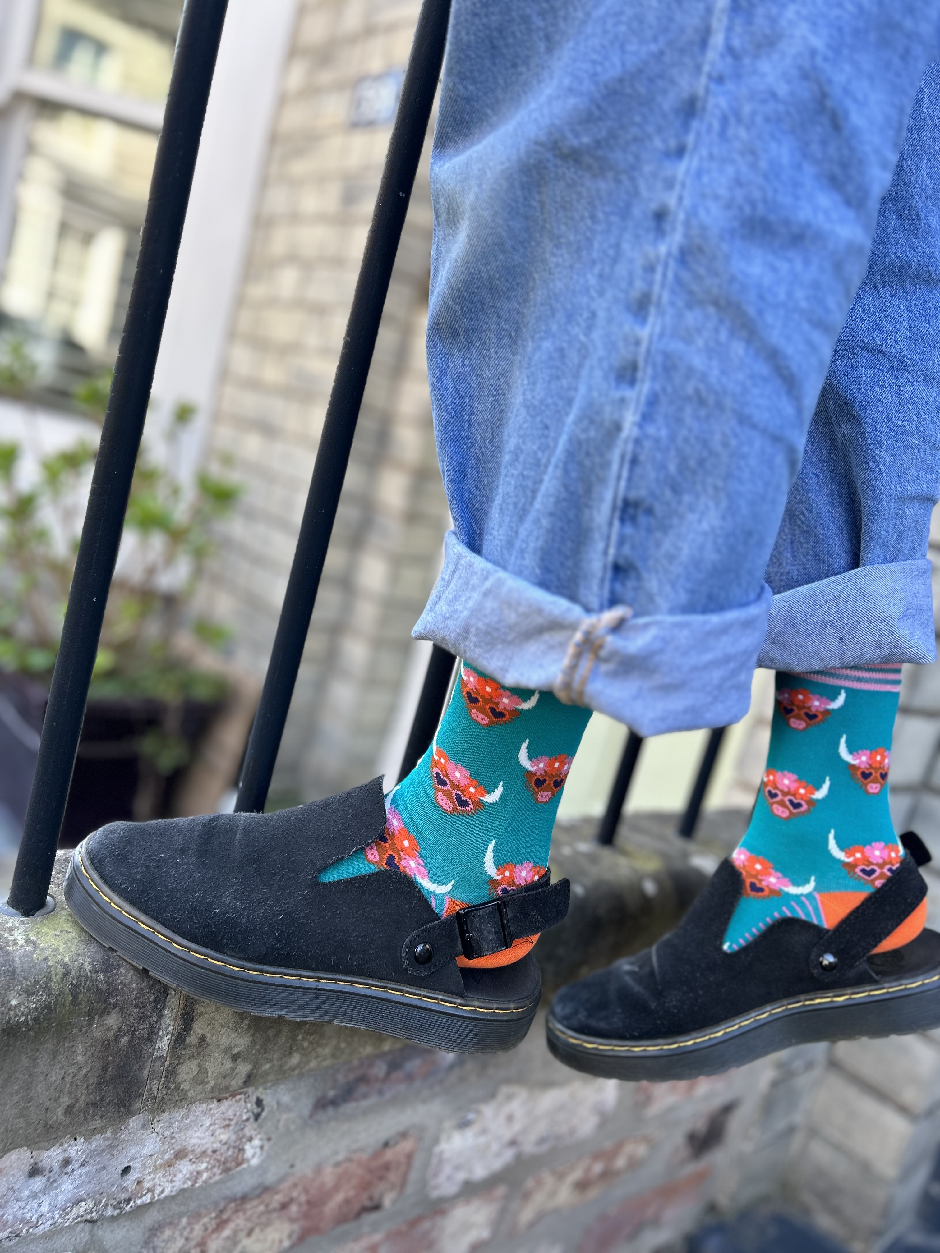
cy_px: 626
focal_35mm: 26
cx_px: 470
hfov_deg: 53.1
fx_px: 941
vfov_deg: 67.3
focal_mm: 5.7
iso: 40
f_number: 1.5
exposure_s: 1/147
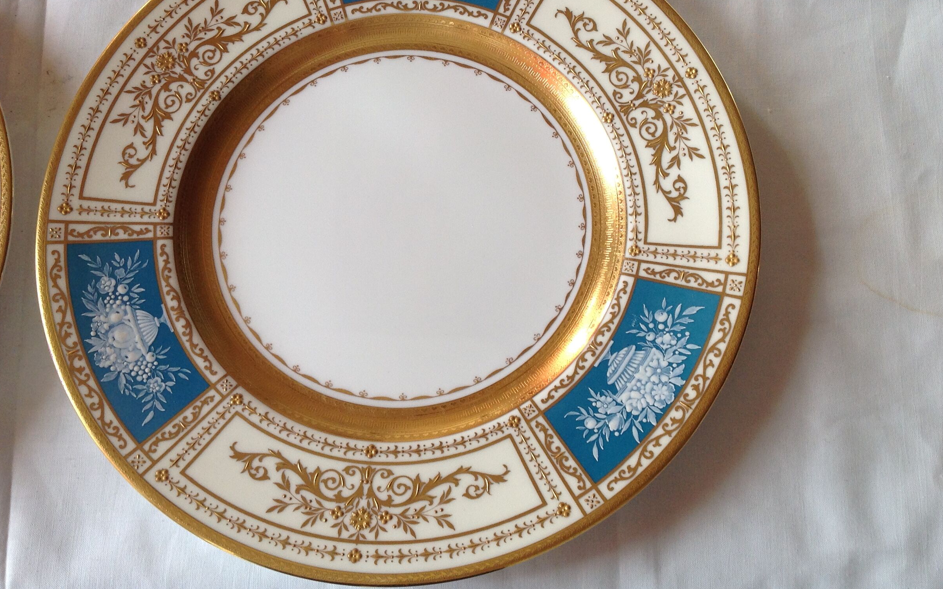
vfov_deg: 31.9
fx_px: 1028
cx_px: 474
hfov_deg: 49.3
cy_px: 243
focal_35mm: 40
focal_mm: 4.28
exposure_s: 1/120
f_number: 2.4
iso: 64
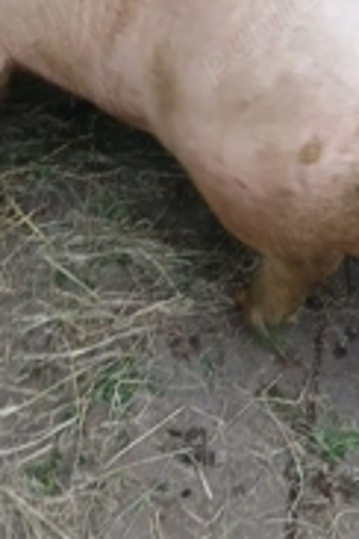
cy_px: 41
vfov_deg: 32.1
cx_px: 124
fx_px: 882
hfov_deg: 22.9
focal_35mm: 59
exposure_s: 1/50.3
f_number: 1.8
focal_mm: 3.98
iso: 160
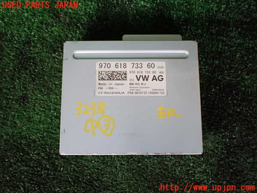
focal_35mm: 30
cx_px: 128
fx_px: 223
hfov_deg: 60.0
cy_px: 96
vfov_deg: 46.8
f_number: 2.3
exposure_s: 1/125
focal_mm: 5.4
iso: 640
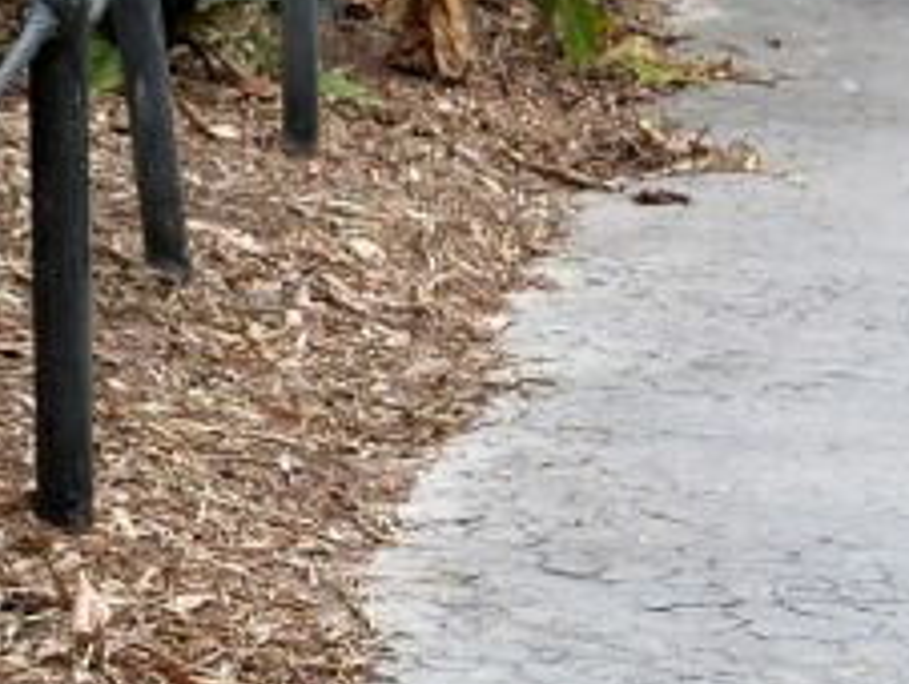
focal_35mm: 199
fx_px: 5231
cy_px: 1384
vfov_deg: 7.2
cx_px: 768
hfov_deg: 9.9
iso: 100
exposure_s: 1/100
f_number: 3.6
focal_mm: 7.8
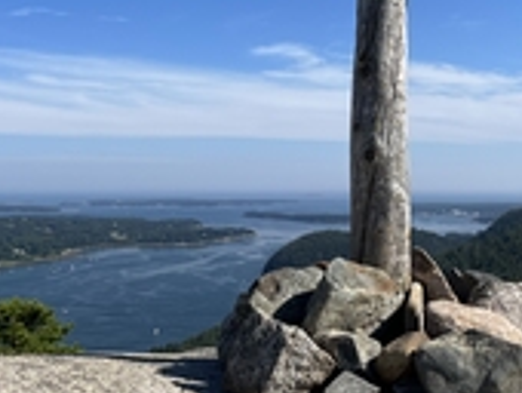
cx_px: 190
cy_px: 117
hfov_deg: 34.7
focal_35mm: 55
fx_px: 831
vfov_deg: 26.4
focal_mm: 5.1
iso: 50
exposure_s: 1/4854
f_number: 1.6
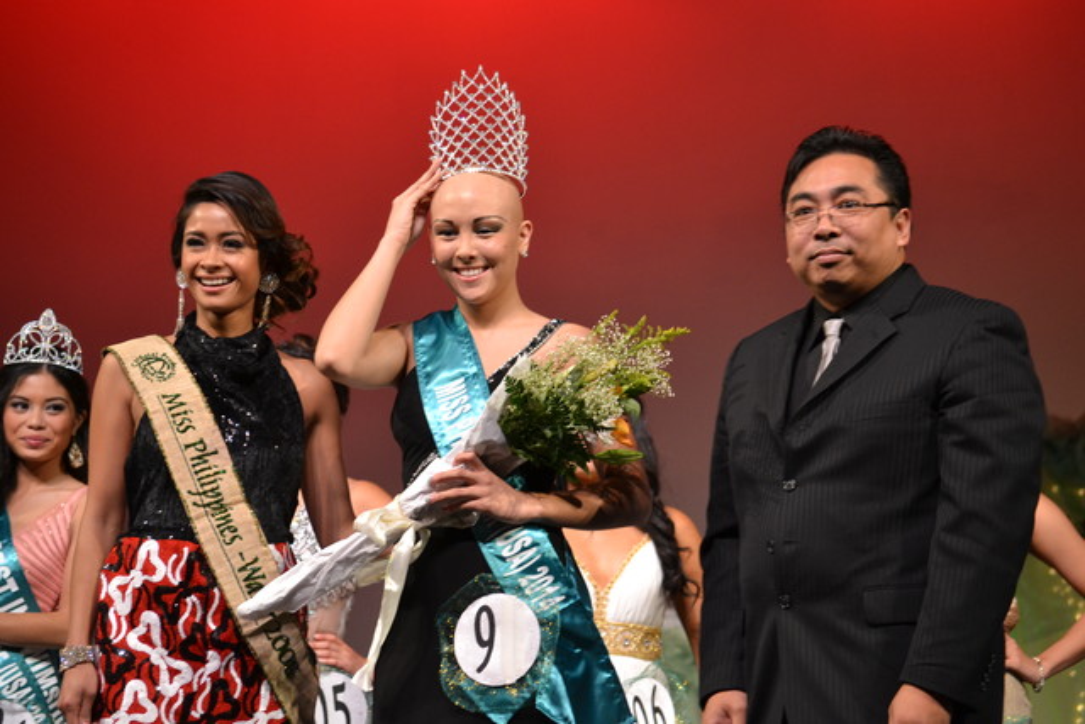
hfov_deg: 13.0
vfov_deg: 8.7
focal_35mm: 158
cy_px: 362
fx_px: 4748
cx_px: 542
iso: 900
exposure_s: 1/125
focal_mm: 105
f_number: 4.5
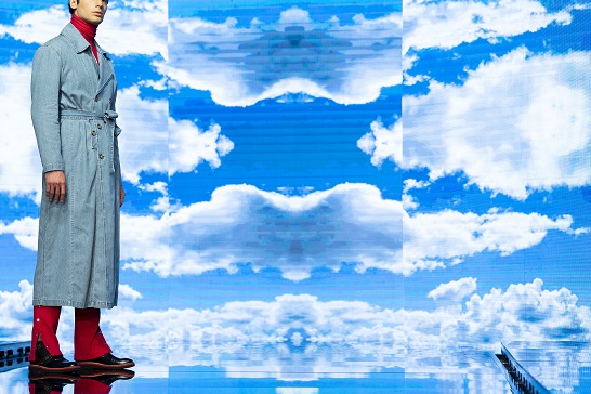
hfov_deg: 18.2
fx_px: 1839
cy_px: 193
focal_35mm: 112
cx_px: 226
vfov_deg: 12.2
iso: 800
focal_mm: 85
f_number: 2.5
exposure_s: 1/200
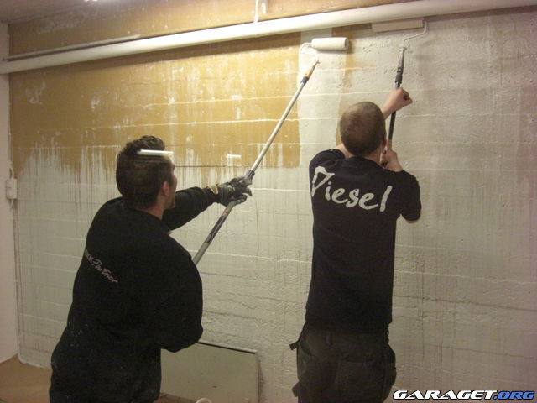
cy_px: 202
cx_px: 268
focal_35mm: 38
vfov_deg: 37.7
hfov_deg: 49.0
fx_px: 589
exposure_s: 1/250
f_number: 2.8
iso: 800
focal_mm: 7.9
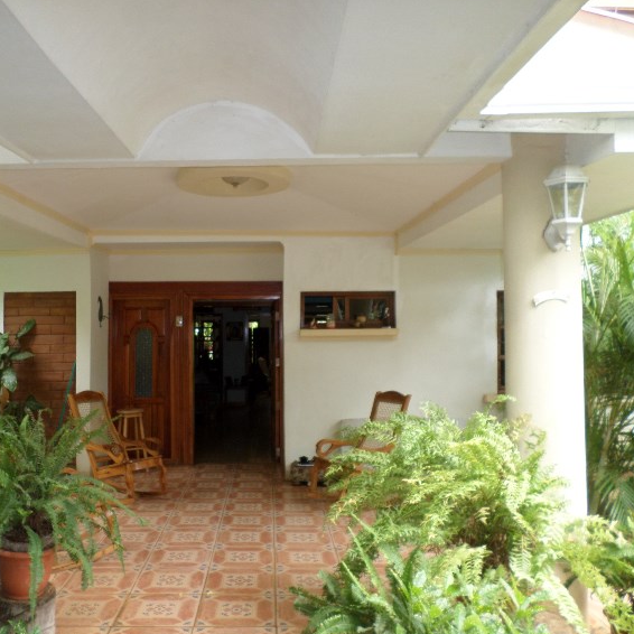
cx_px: 251
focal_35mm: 30
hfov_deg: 53.6
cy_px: 319
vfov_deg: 54.0
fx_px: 622
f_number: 2.5
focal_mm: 4.5
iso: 120
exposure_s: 1/125
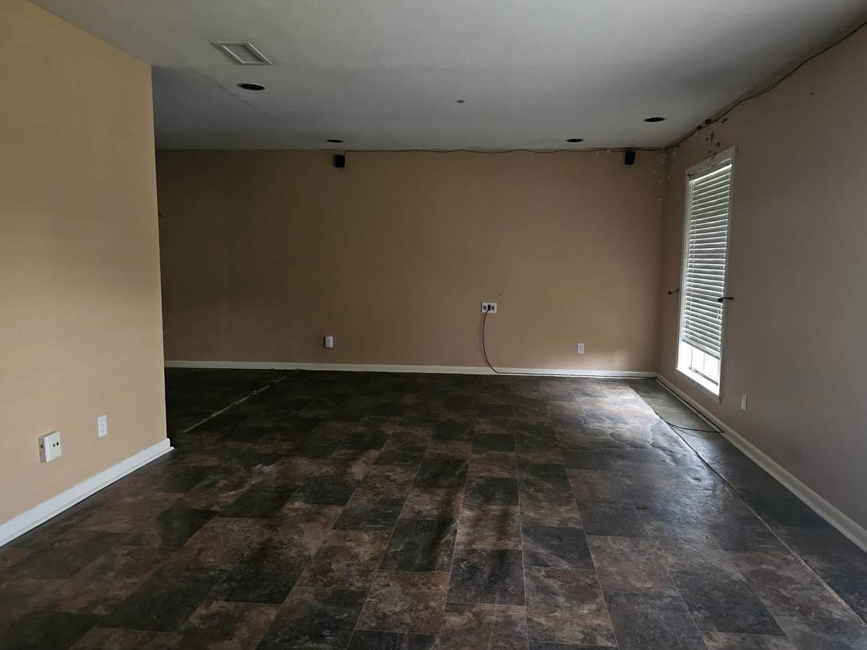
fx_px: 601
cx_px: 450
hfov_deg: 71.6
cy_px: 333
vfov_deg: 56.8
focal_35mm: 24
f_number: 1.7
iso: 1600
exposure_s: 1/24
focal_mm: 6.3
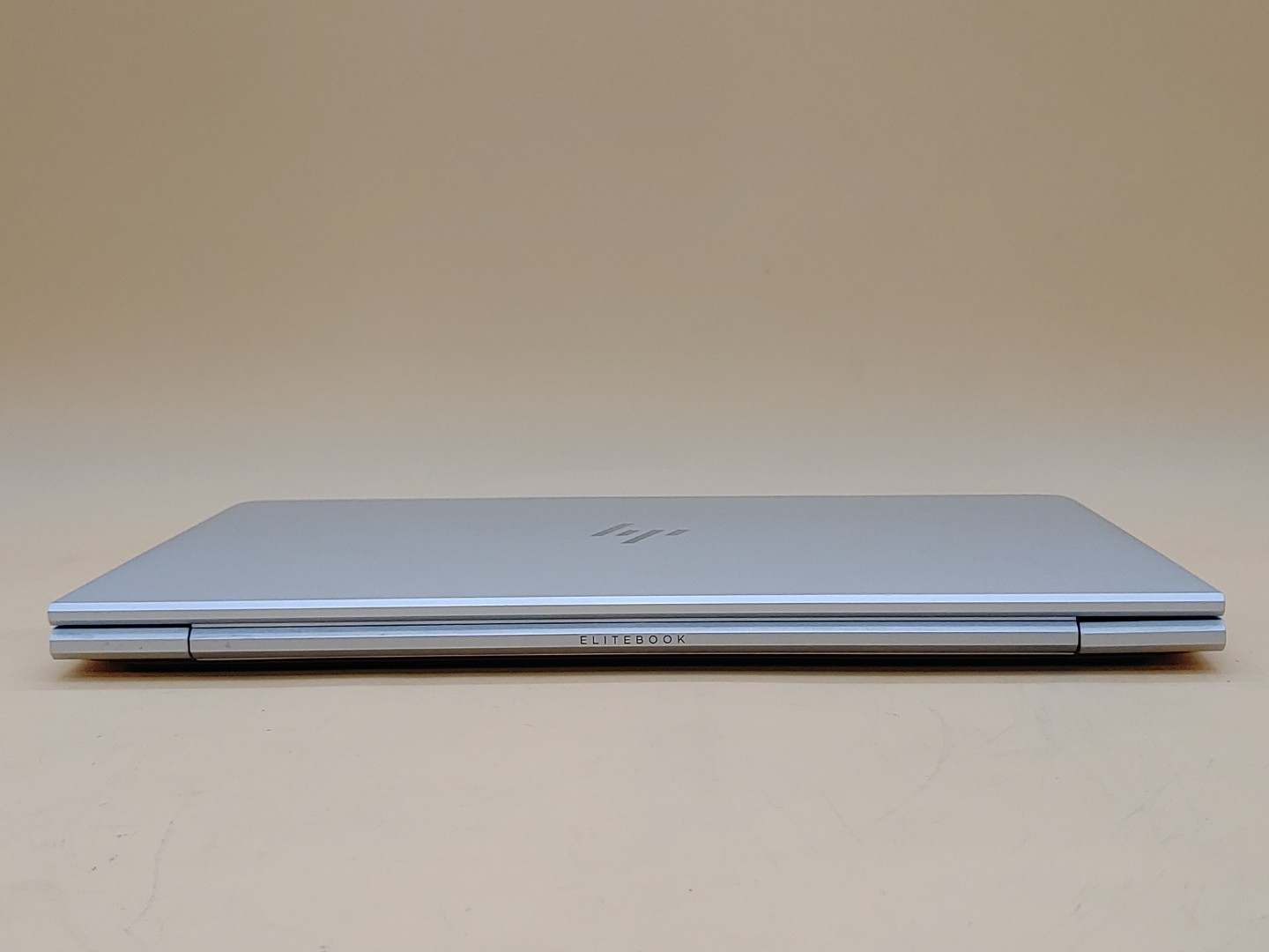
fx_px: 1796
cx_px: 634
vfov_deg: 29.7
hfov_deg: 38.9
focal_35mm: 49
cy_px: 476
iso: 50
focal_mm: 4.36
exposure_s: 1/172
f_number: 1.8
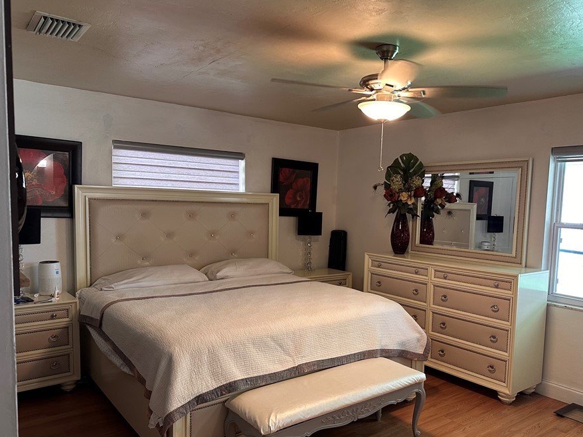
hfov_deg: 63.3
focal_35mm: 28
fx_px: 471
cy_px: 243
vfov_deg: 49.6
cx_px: 323
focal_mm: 6.86
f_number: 1.78
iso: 200
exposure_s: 1/60
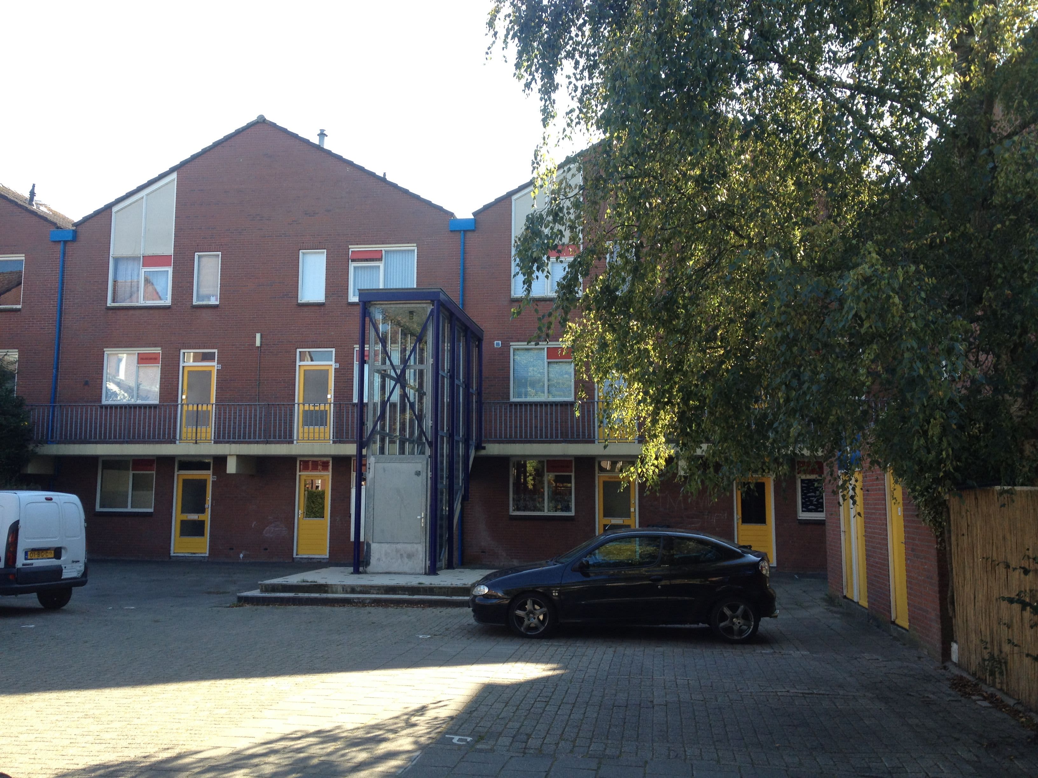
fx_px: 1050
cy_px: 389
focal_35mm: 35
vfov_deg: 40.7
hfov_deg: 52.6
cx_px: 519
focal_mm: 4.3
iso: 50
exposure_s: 1/272
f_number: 2.4
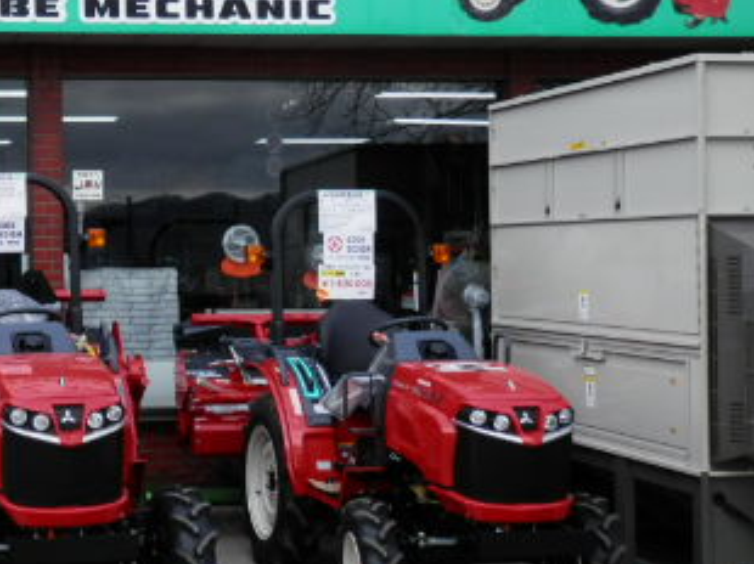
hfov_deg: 29.9
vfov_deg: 23.6
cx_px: 75
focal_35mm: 62
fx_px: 1349
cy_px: 250
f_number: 3.3
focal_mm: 5.5
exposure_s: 1/400
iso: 80
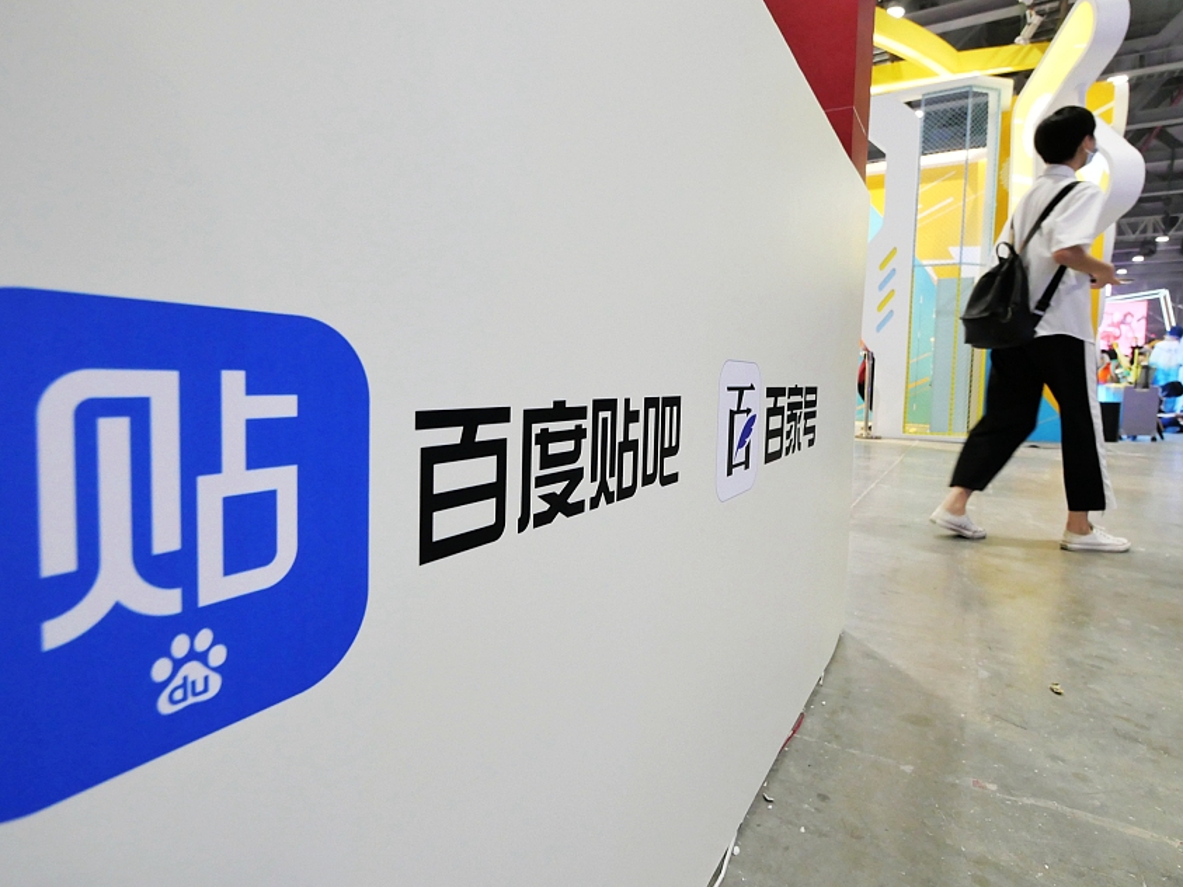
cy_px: 421
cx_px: 578
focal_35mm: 17
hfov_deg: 91.0
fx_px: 581
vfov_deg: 74.7
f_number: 4
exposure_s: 1/80
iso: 1600
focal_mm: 7
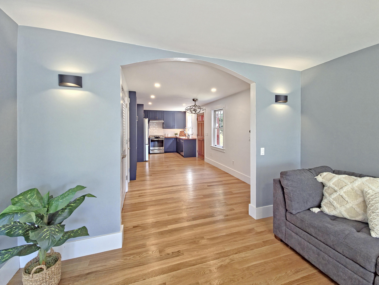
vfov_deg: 89.9
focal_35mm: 13
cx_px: 190
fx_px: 142
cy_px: 142
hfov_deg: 106.2
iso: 250
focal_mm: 2.2
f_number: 2.2
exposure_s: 1/120
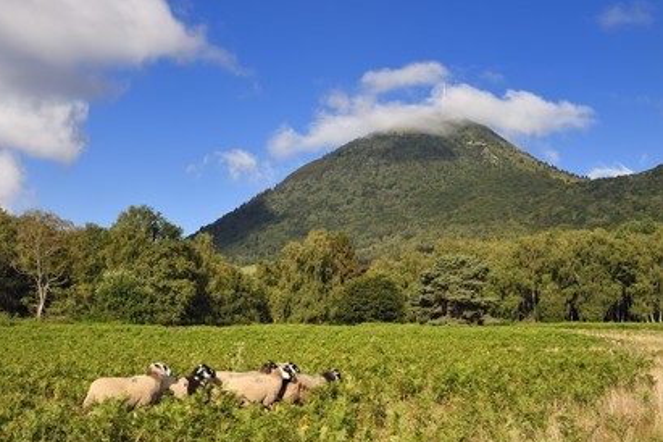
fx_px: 866
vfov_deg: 28.6
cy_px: 224
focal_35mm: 47
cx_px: 327
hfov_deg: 41.9
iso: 400
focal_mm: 46
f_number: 13
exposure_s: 1/500
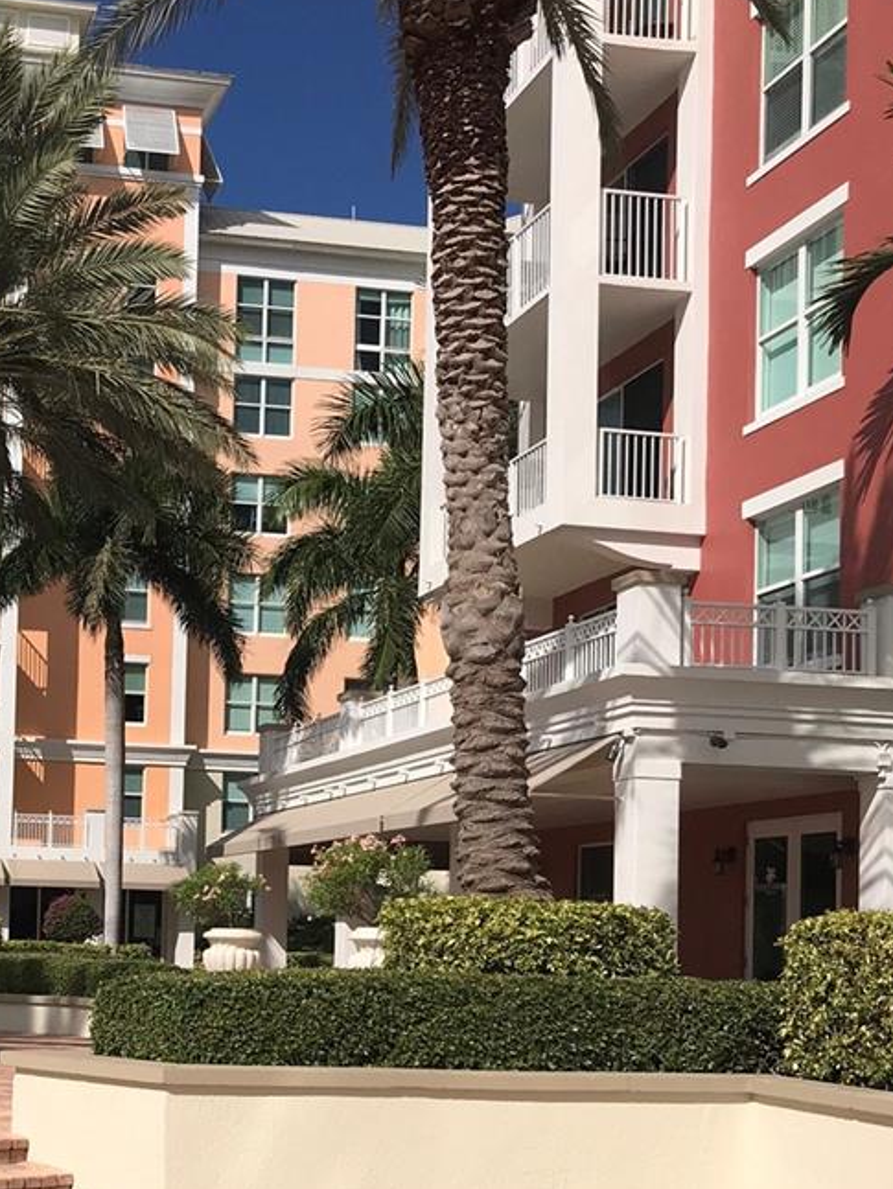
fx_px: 1787
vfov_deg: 36.1
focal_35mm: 52
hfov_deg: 27.0
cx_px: 70
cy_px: 874
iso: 25
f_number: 1.8
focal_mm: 3.99
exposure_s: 1/6410
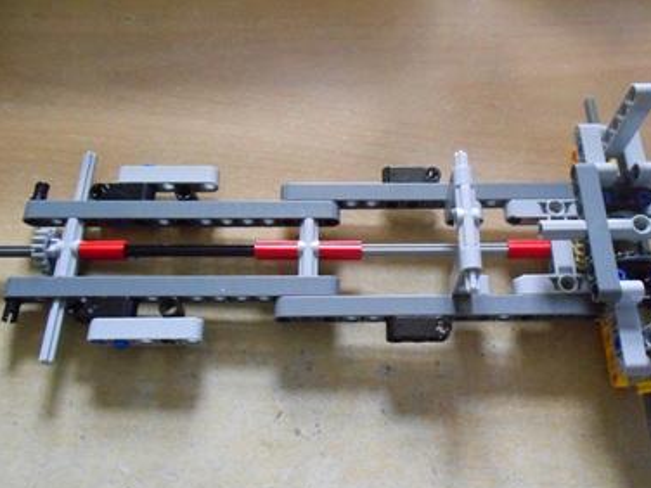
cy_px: 261
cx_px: 384
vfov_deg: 45.4
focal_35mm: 31
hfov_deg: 58.0
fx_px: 583
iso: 800
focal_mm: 4.6
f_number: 3.2
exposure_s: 1/25
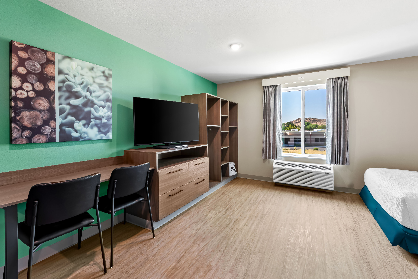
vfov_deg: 81.2
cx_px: 209
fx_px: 163
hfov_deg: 104.3
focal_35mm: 14
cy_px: 140
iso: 250
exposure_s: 1.3
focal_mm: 14
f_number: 8
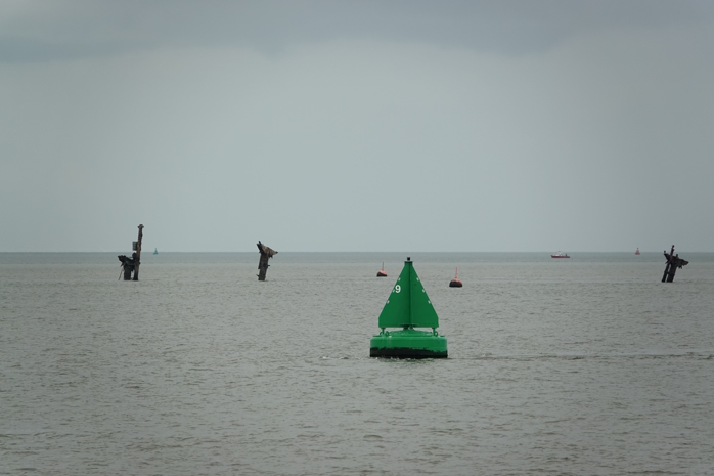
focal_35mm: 390
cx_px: 357
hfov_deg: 5.3
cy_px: 238
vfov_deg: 3.5
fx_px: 7733
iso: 100
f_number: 4
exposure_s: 1/1000
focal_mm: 143.15
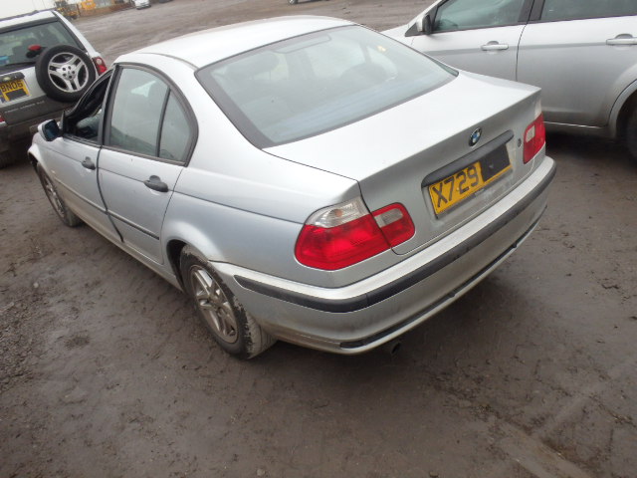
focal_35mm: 28
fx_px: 515
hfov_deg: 63.4
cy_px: 239
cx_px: 318
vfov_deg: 49.7
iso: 400
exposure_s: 1/250
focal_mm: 5
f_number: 3.9
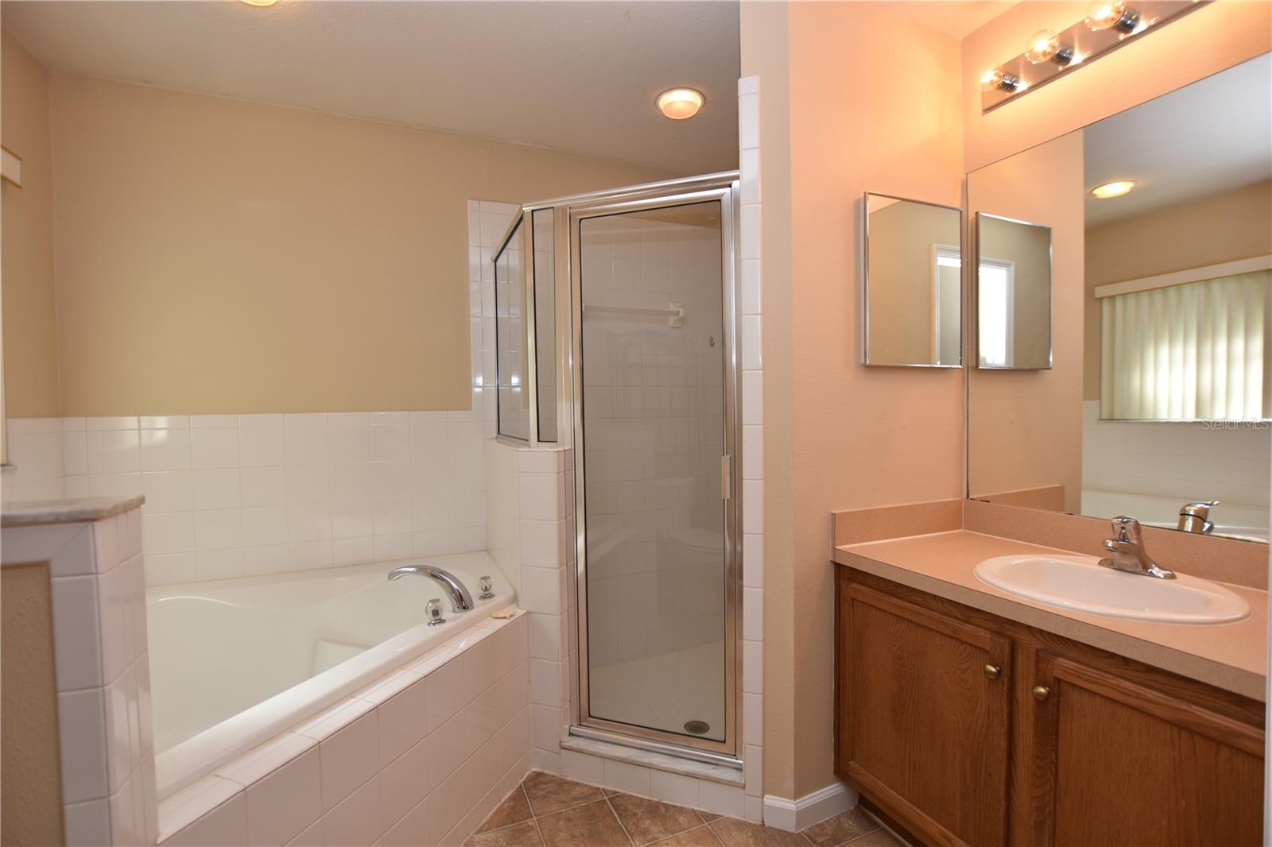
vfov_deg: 77.3
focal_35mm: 15
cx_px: 636
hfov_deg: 100.4
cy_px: 424
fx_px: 530
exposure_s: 1/80
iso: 200
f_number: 4.5
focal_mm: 10
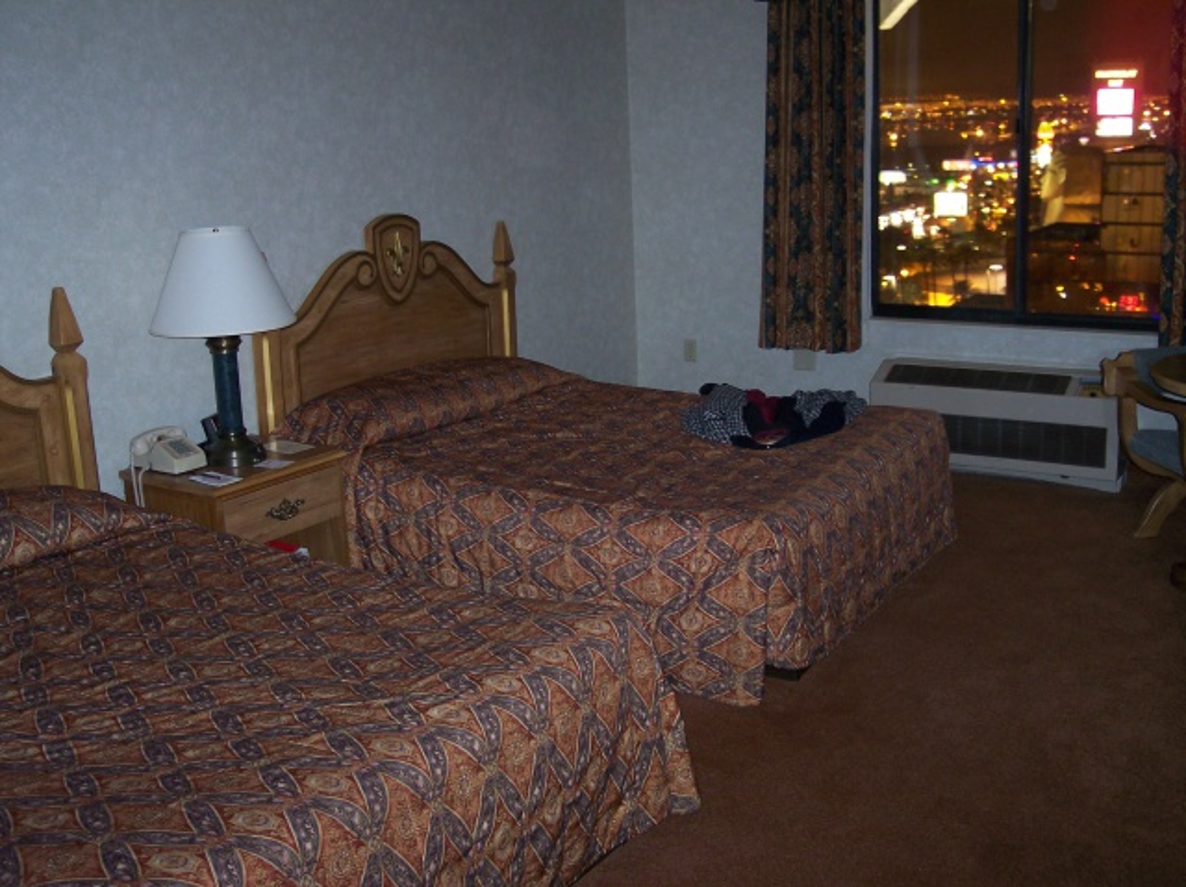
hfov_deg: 49.0
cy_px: 444
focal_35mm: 38
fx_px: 1301
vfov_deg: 37.7
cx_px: 593
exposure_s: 1/2
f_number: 2.8
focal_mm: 8
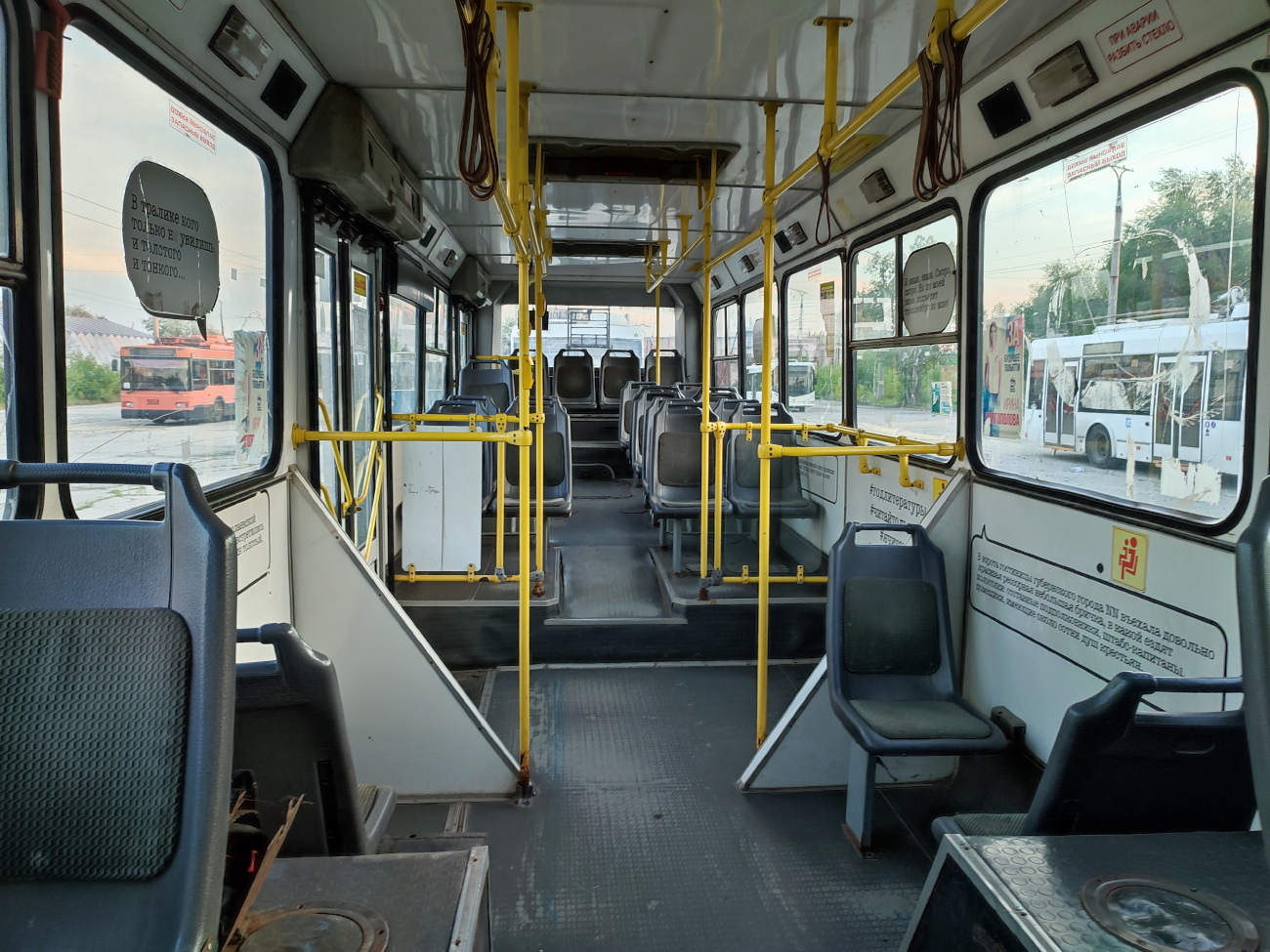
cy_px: 476
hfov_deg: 69.4
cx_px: 635
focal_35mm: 25
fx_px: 917
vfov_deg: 54.9
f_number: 1.9
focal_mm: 6.04
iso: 346
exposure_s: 1/33
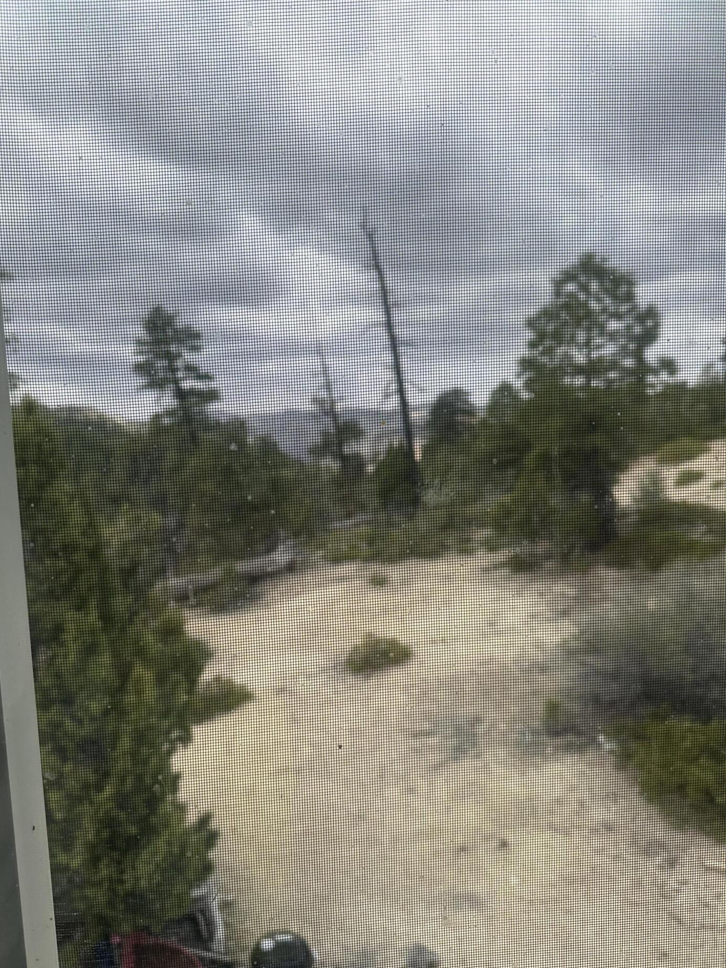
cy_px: 503
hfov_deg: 53.0
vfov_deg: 67.3
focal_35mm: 26
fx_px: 727
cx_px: 335
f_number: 1.78
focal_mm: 6.86
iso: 80
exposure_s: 1/2732
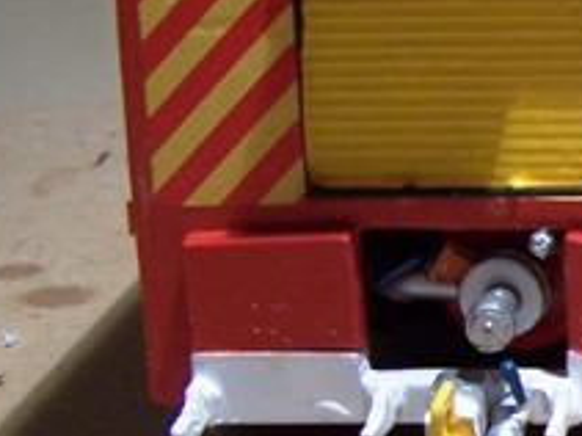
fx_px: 2420
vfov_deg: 10.3
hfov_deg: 12.6
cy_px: 204
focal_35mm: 144
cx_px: 1021
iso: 100
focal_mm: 6.3
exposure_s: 1/30
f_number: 2.8
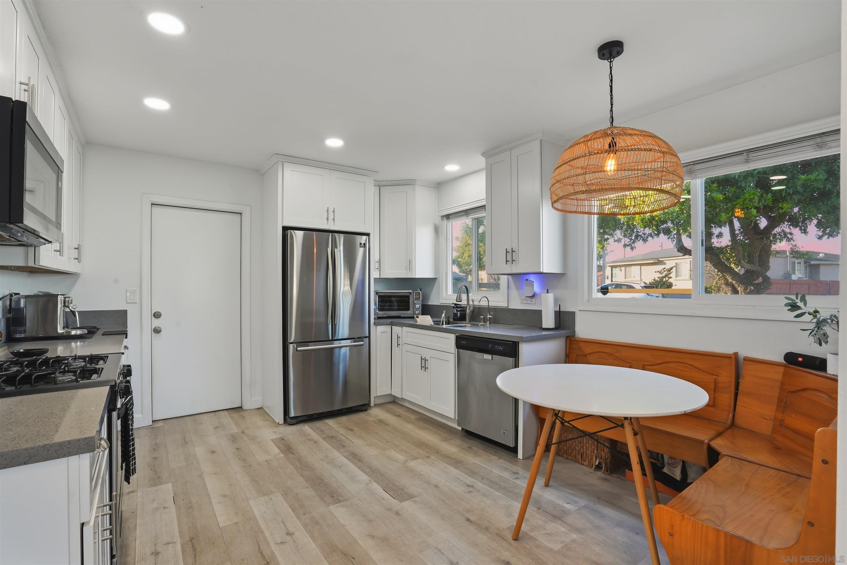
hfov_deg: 96.7
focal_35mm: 16
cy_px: 282
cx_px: 424
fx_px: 376
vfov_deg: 73.7
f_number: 11
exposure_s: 1/80
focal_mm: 16
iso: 500
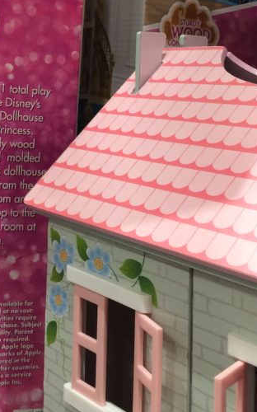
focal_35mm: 63
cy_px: 44
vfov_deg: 31.1
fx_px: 707
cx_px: -9
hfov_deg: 19.9
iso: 100
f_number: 2.2
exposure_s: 1/33
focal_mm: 4.15
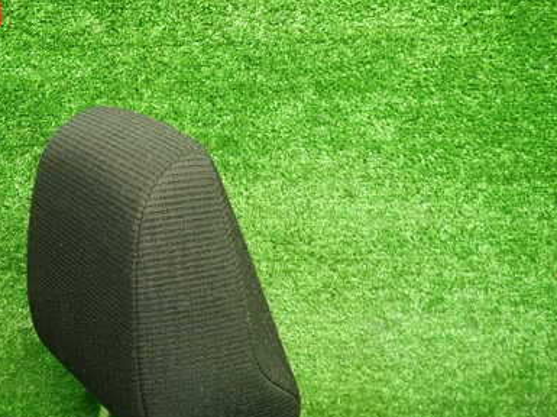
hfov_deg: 46.9
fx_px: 627
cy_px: 324
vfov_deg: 35.7
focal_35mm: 39
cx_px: 172
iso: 250
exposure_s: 1/30
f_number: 2
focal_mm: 4.5
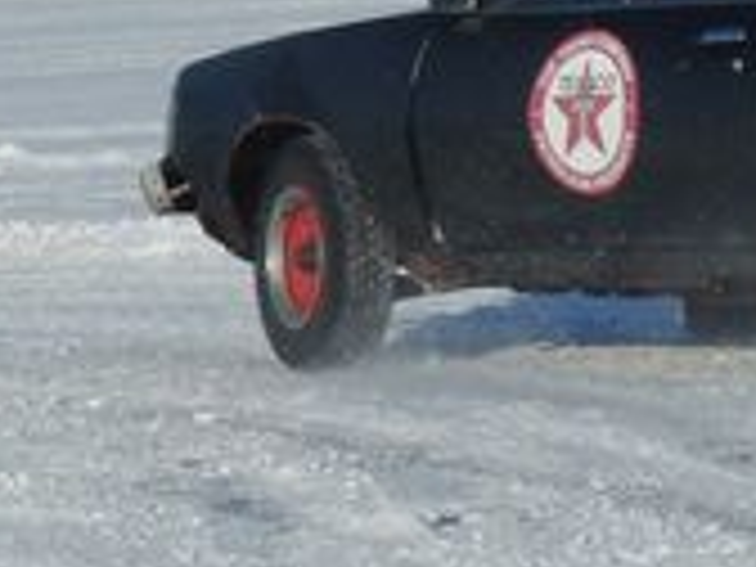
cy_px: 256
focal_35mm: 443
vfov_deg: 3.4
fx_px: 9675
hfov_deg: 4.5
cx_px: 446
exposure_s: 1/800
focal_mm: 23.5
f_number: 5.4
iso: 100
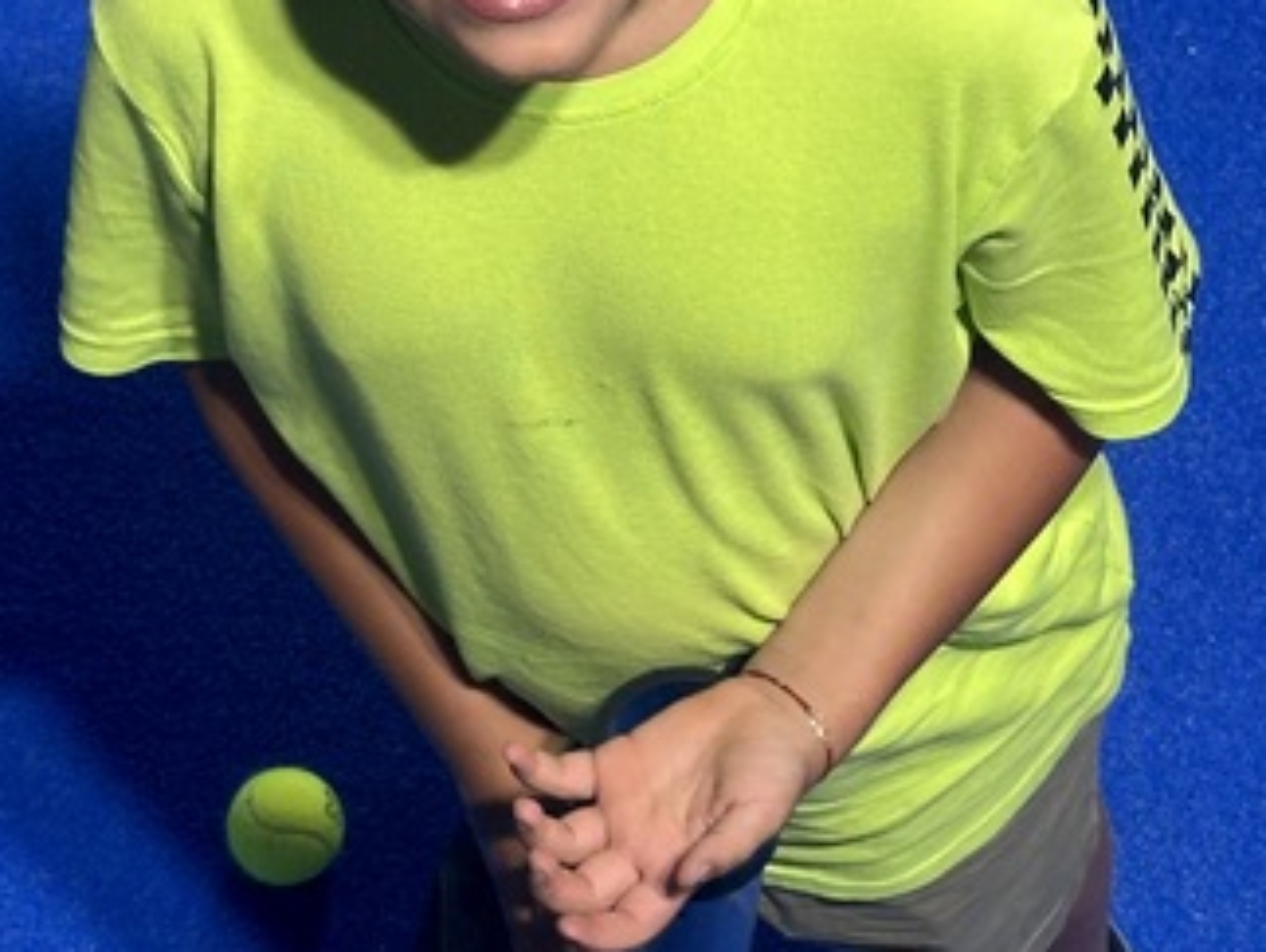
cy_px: 306
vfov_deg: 9.8
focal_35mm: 152
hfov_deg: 13.0
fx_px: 5565
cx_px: 604
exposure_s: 1/50
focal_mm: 6.86
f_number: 1.78
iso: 125
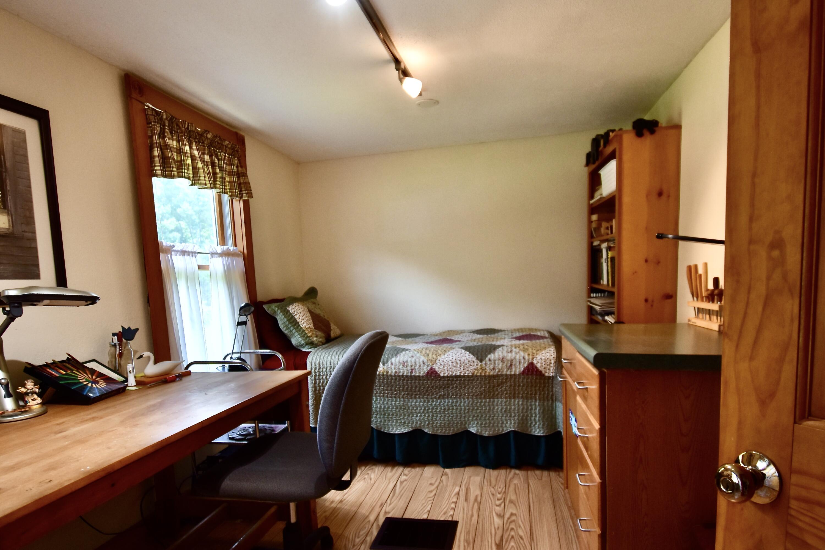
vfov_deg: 69.7
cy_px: 275
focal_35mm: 17
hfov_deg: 92.4
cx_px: 412
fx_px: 395
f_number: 4.8
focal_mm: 11.5
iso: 450
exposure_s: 1/60
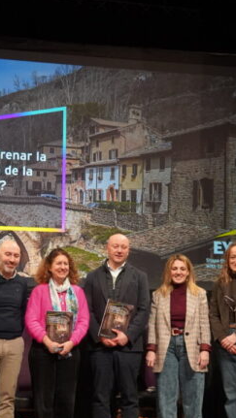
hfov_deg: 17.2
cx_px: 74
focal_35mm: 70
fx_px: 777
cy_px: 243
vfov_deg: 30.1
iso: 2500
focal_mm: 25
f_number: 4.5
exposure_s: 1/160
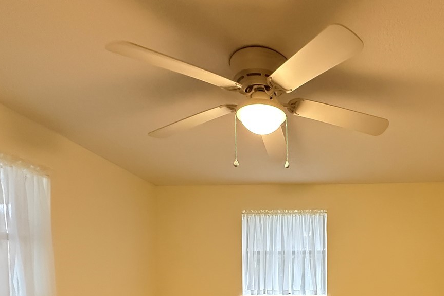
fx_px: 333
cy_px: 280
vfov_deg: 42.8
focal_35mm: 27
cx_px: 316
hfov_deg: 64.5
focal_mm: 2.22
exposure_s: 1/60
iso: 800
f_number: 2.2
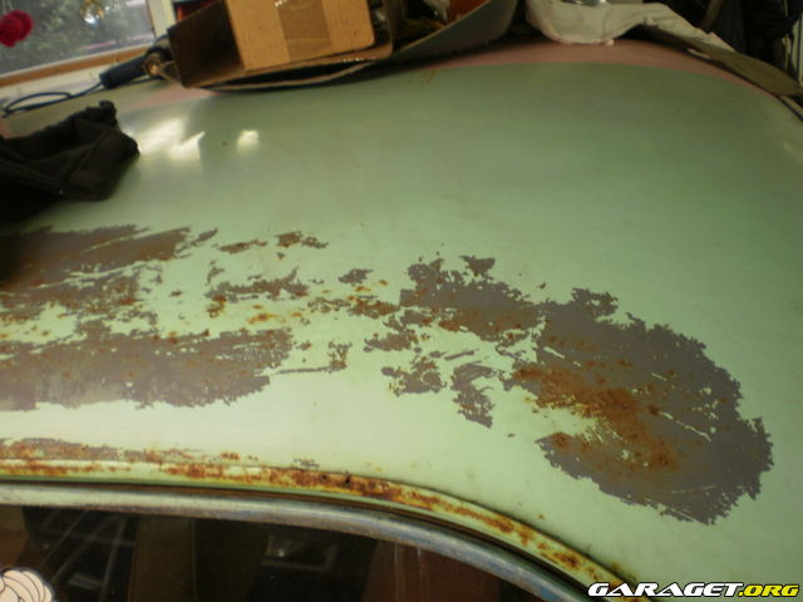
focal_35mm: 36
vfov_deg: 39.7
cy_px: 301
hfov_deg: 51.4
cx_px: 402
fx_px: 835
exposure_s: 1/30
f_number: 3.1
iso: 100
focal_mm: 6.3
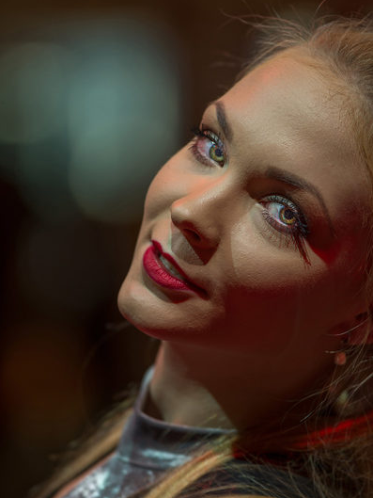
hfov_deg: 4.5
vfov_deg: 6.1
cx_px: 187
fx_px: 4696
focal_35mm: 327
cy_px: 248
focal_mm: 300
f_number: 5
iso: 250
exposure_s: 1/50
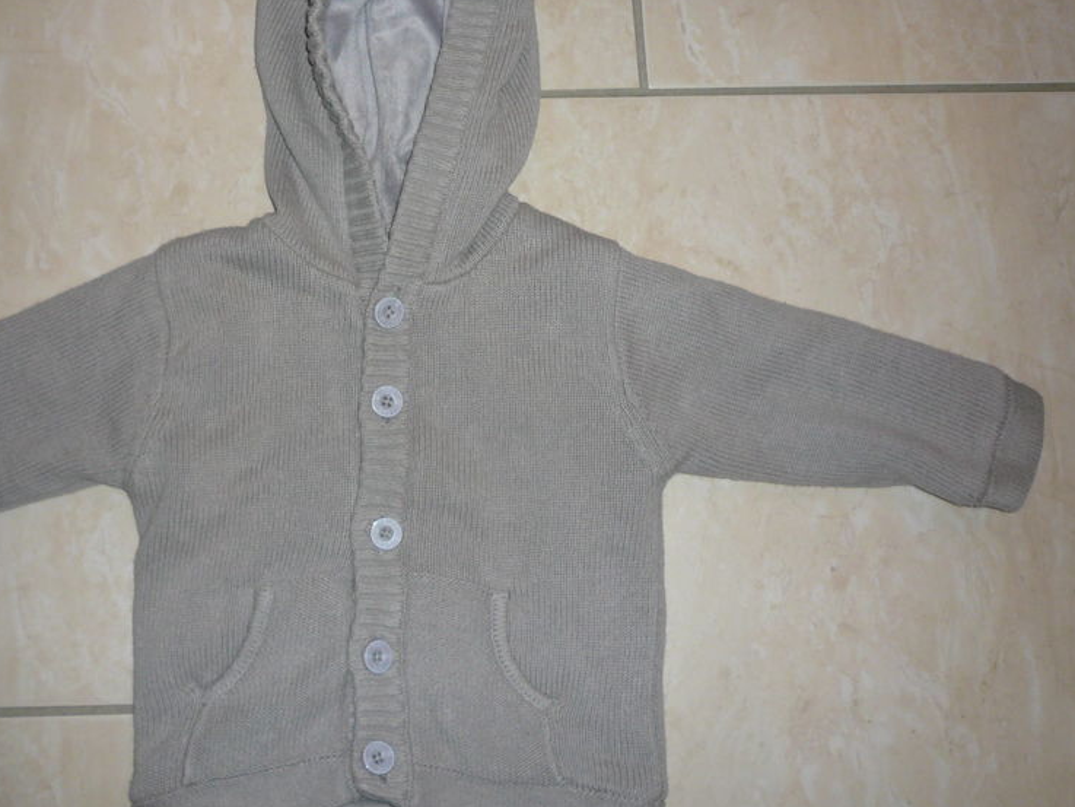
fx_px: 1180
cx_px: 419
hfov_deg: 48.6
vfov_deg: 37.7
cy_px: 355
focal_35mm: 38
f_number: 2.8
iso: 100
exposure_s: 1/30
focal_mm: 4.6
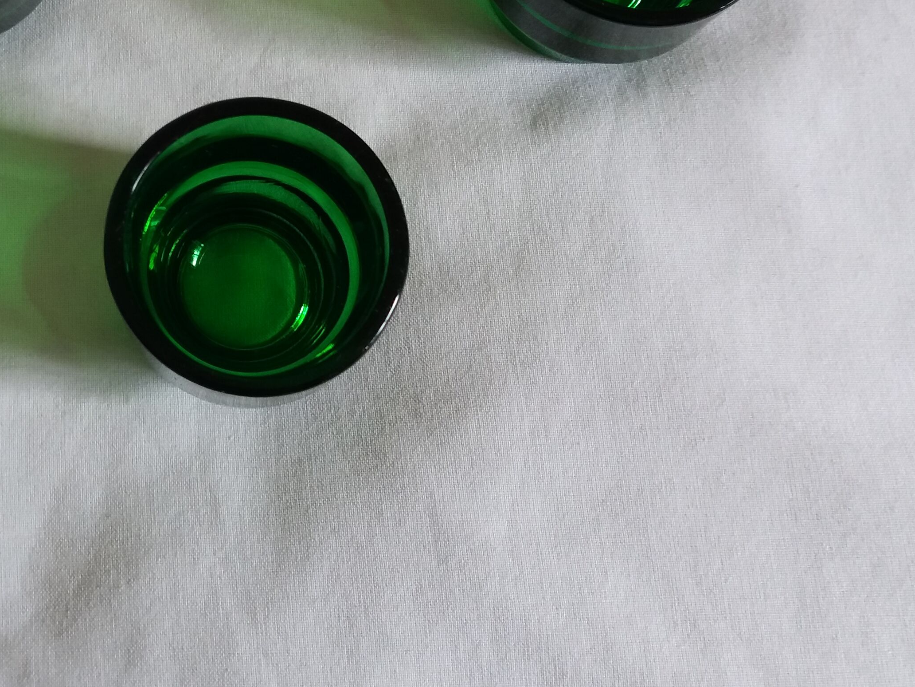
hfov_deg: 32.9
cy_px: 133
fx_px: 1480
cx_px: 125
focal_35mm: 56
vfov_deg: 25.6
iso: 80
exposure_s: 1/100
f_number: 1.9
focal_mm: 3.7
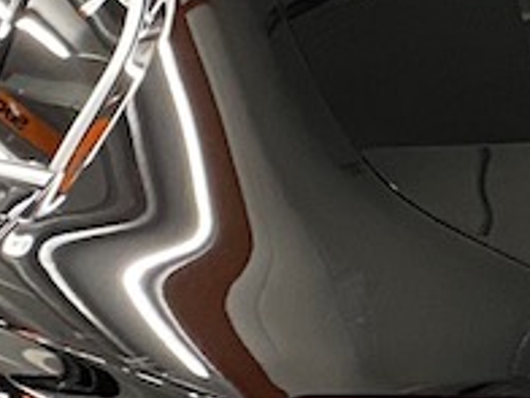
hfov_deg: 11.2
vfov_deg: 8.7
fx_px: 2603
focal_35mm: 170
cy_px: 398
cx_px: 765
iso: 500
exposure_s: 1/33
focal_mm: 4.25
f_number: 1.8
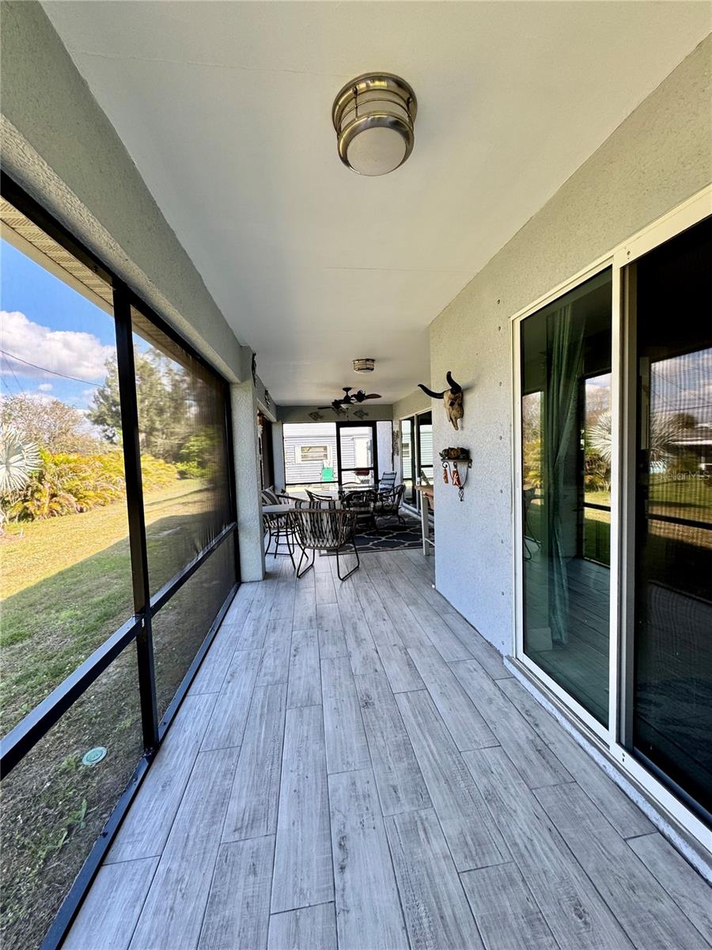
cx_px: 356
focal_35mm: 14
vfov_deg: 102.1
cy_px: 475
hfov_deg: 85.7
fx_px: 384
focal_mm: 2.22
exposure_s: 1/112
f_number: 2.2
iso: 40
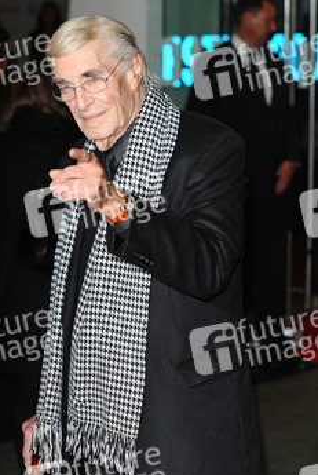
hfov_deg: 9.9
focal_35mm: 139
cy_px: 274
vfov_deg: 14.7
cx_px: 136
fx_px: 1836
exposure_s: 1/200
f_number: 4.5
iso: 320
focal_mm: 80
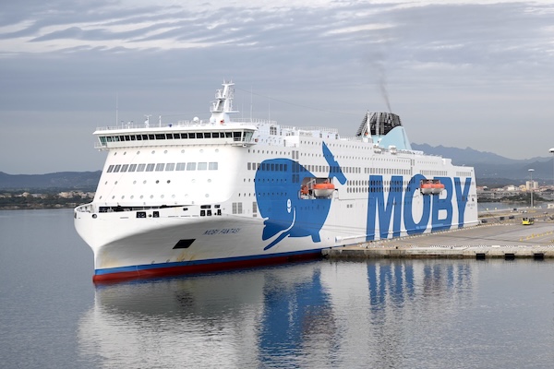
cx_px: 277
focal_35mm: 46
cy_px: 184
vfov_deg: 29.2
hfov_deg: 42.7
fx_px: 708
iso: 100
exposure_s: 1/1000
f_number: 4
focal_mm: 46
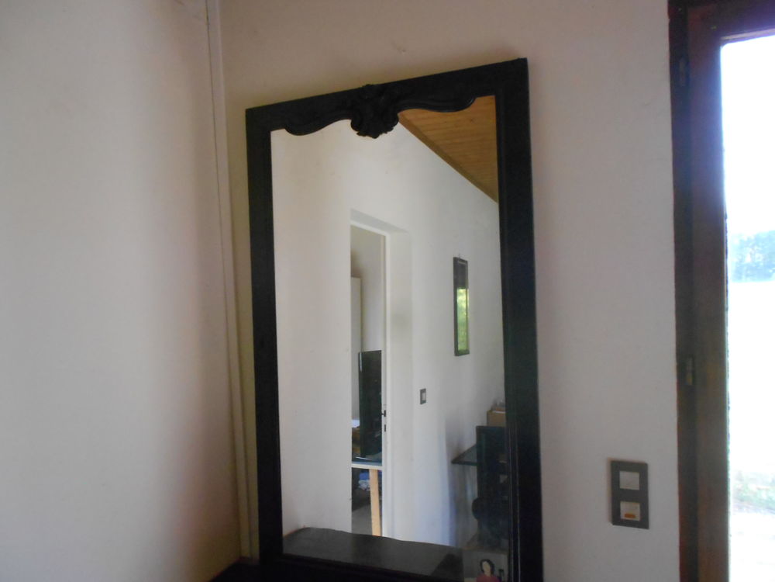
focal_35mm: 26
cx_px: 388
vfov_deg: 53.1
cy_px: 291
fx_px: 582
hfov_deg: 67.3
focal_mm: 4.6
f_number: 3.2
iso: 640
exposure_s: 1/125
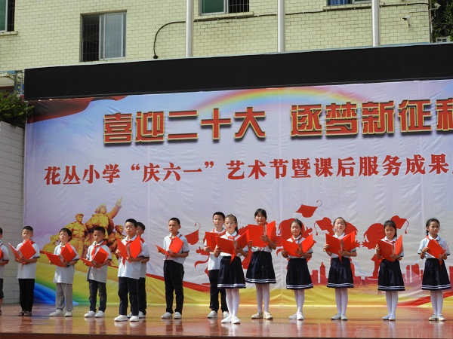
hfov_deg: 29.8
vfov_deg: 22.6
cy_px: 170
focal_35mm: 65
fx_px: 851
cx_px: 226
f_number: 4.2
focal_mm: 11.6
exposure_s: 1/800
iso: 100
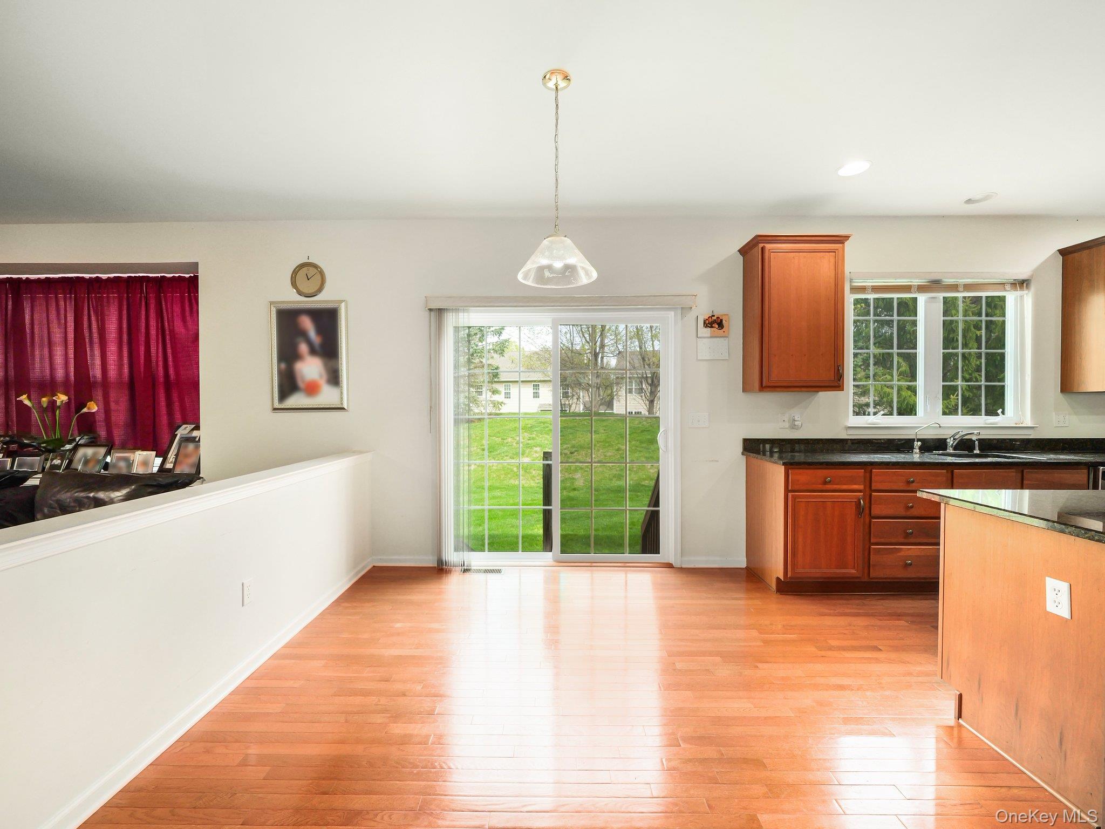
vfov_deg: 85.7
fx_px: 447
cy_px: 414
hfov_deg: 102.1
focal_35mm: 14
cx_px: 552
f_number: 3.2
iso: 800
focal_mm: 7
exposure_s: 1/80
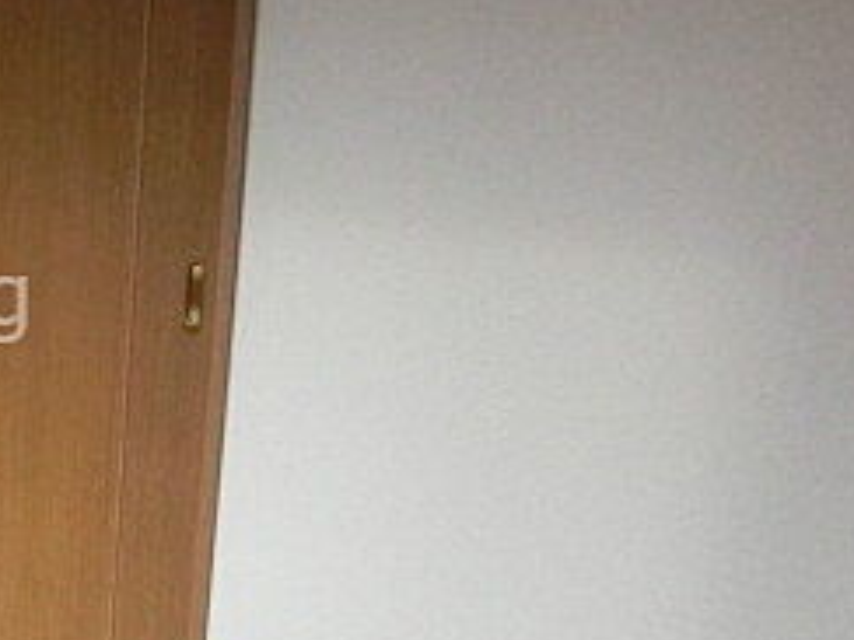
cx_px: -192
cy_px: 301
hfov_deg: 26.9
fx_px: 1554
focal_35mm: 63
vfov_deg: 23.3
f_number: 3
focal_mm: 4.24
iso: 800
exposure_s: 1/500
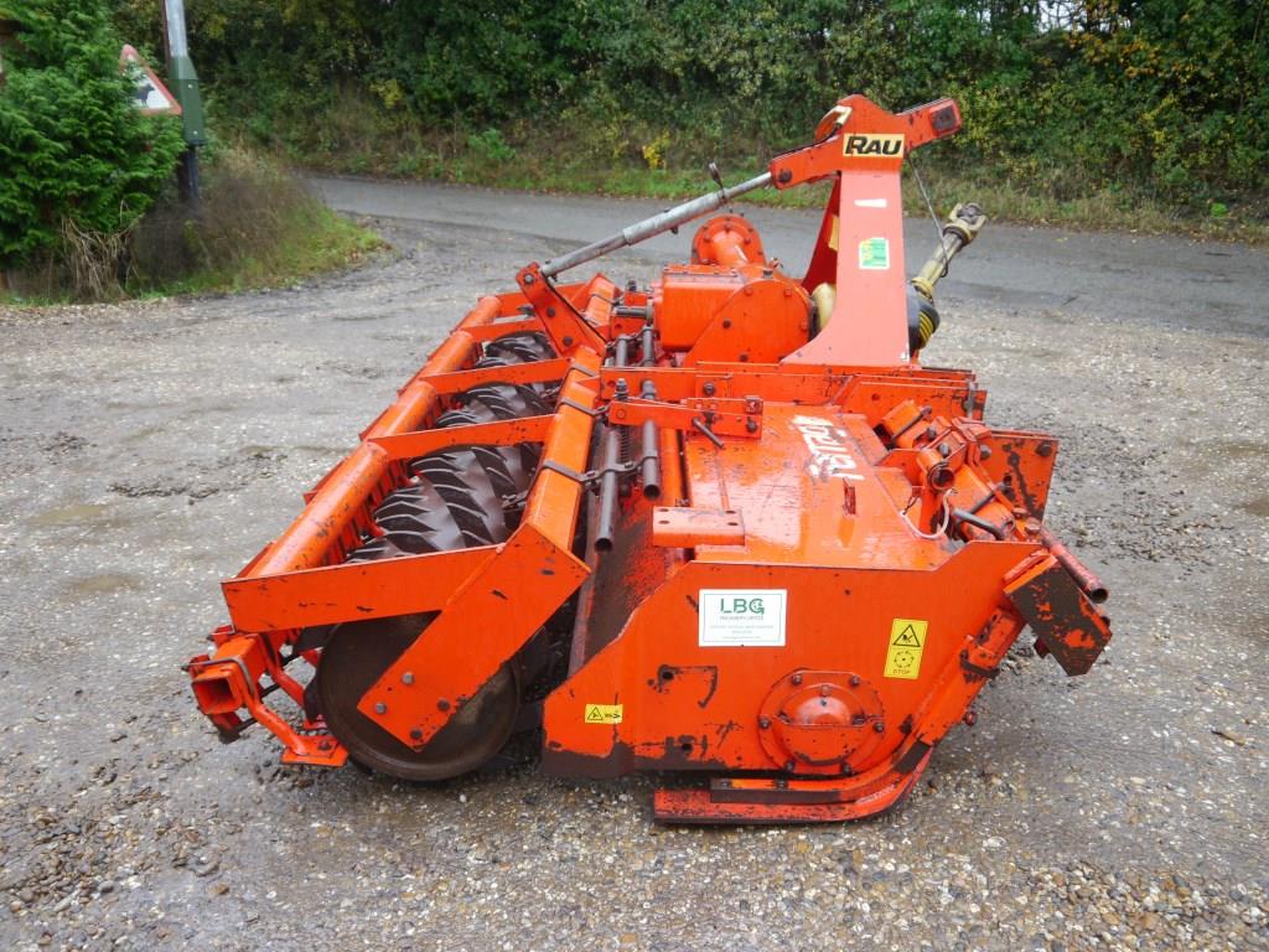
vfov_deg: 46.8
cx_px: 634
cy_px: 476
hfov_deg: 60.0
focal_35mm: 30
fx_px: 1100
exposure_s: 1/60
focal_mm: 15
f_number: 3.5
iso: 160
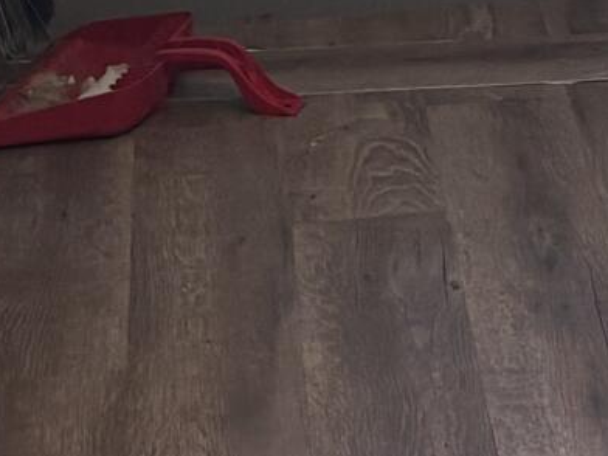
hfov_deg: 9.3
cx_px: 1216
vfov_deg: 6.7
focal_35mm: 199
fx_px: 3495
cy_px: -915
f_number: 1.6
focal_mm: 5.96
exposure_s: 1/120
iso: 125
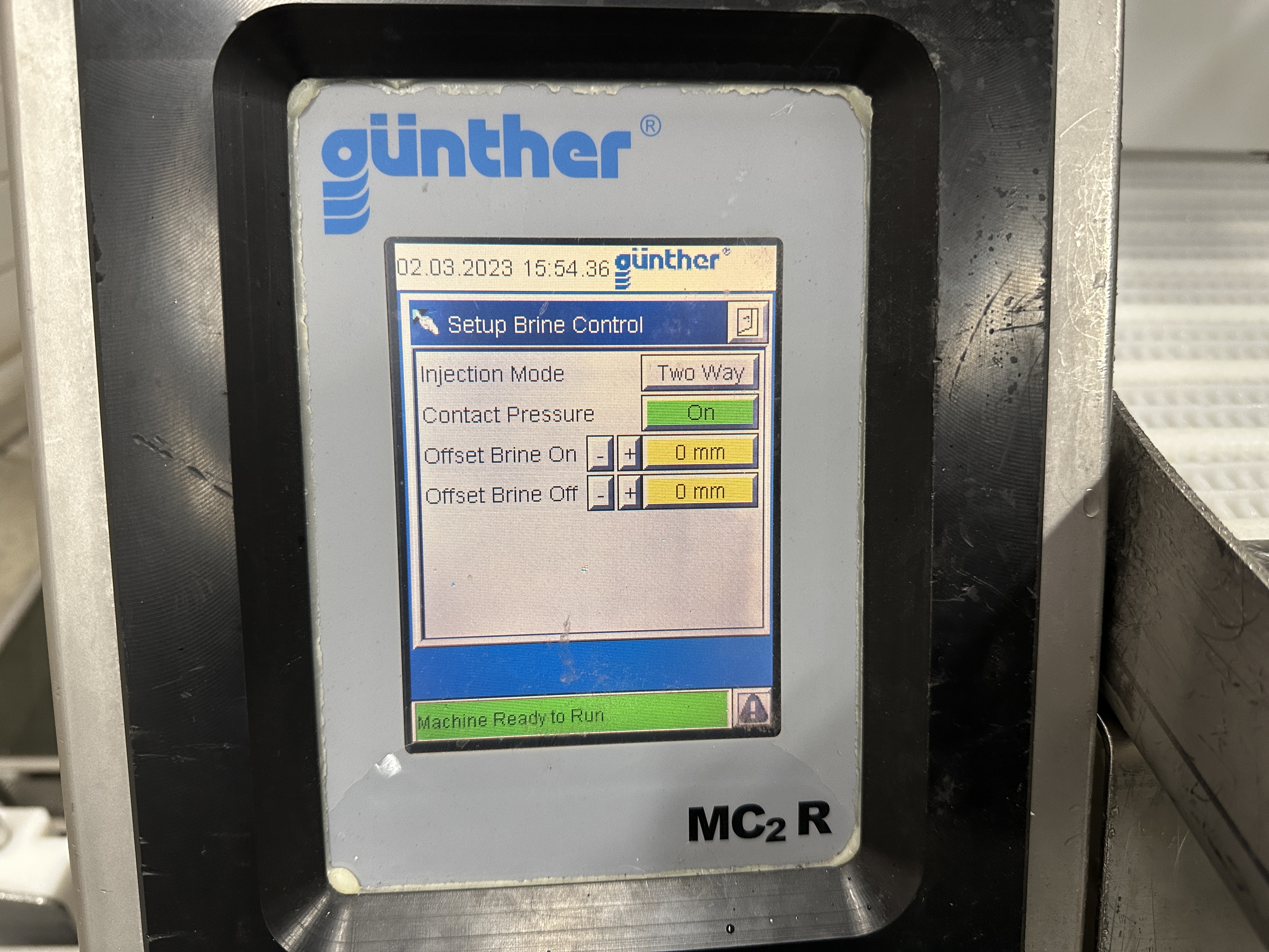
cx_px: 634
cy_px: 476
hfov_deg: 71.6
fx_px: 880
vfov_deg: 56.8
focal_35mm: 24
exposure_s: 1/50
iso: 320
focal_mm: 6.86
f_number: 1.78
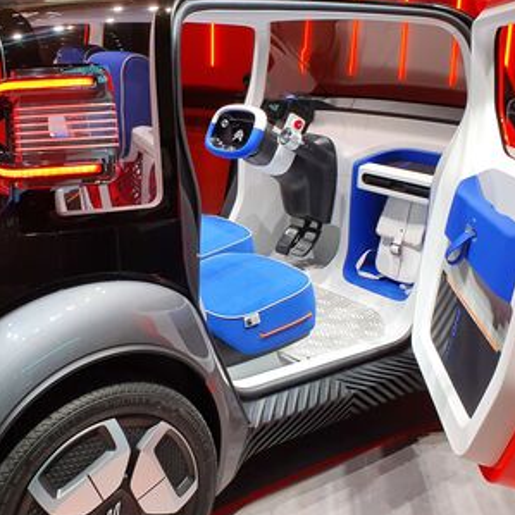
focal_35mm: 42
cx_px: 217
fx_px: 707
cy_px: 195
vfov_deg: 39.8
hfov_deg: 39.9
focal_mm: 4.32
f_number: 2.4
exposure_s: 1/100
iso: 50
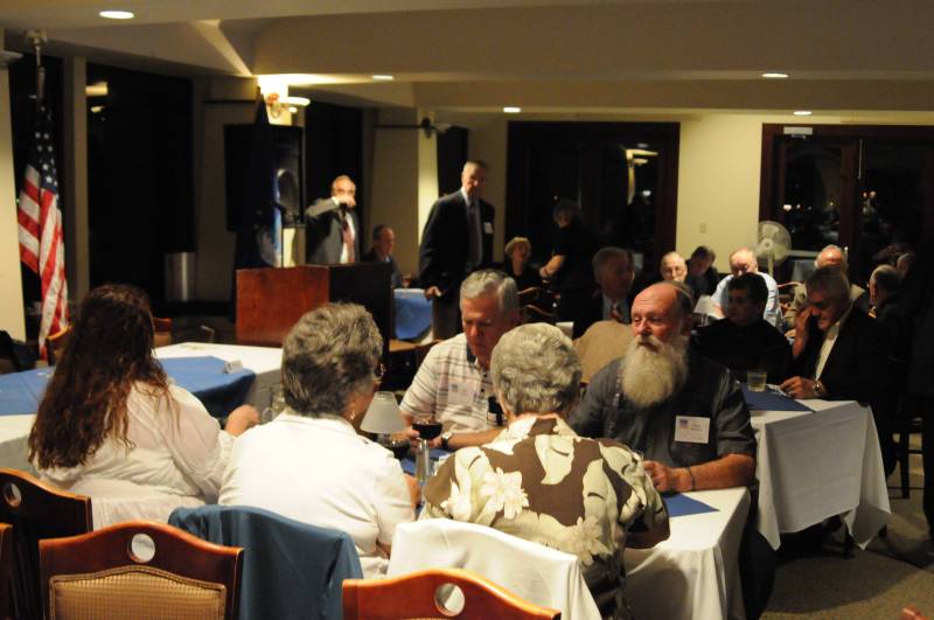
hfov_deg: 46.5
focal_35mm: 42
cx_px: 467
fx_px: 1088
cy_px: 310
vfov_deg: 31.8
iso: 3200
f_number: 3.5
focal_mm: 28
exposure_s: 1/30
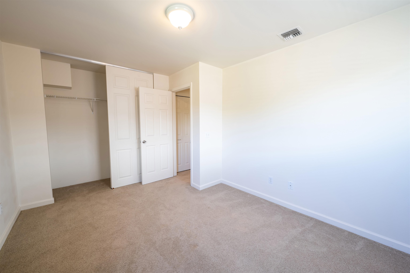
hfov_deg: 104.3
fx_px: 159
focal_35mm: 14
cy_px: 136
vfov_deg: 81.2
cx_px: 205
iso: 500
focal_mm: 14
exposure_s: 1/4
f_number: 11
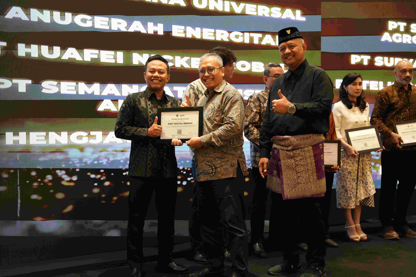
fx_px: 578
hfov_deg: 39.6
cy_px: 138
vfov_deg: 27.0
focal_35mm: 50
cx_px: 208
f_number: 2.8
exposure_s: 1/250
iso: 5000
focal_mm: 50
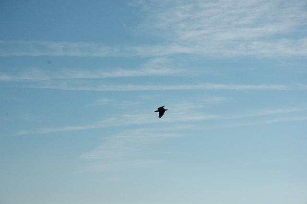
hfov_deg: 19.5
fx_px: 894
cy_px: 102
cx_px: 154
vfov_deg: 13.0
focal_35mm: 105
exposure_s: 1/8000
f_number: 7.1
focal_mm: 70
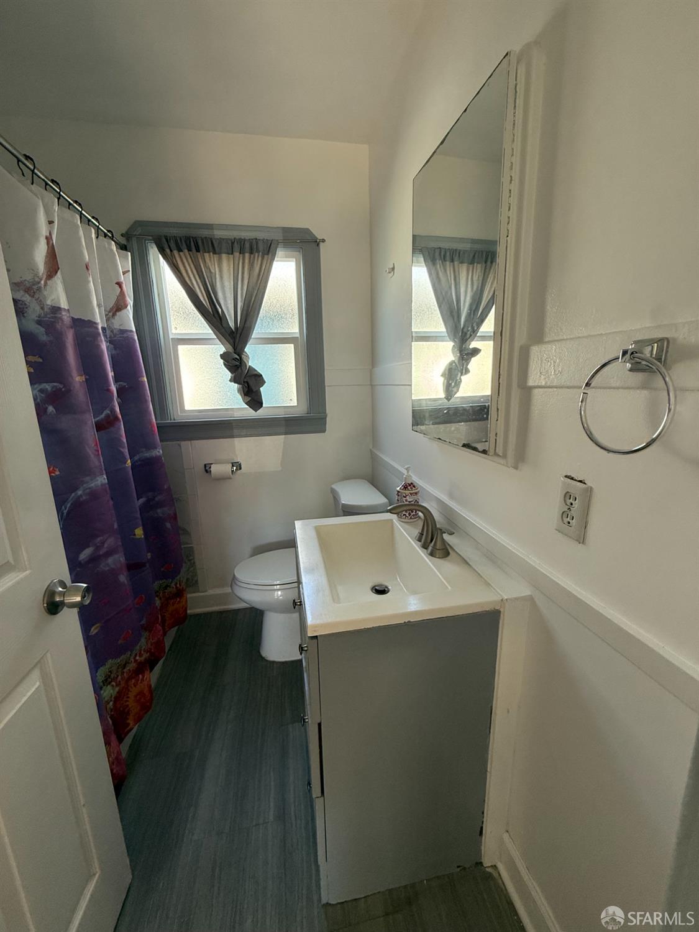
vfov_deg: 102.1
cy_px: 466
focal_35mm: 14
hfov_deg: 85.7
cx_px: 350
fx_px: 377
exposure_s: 1/99
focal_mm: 2.22
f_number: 2.2
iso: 160
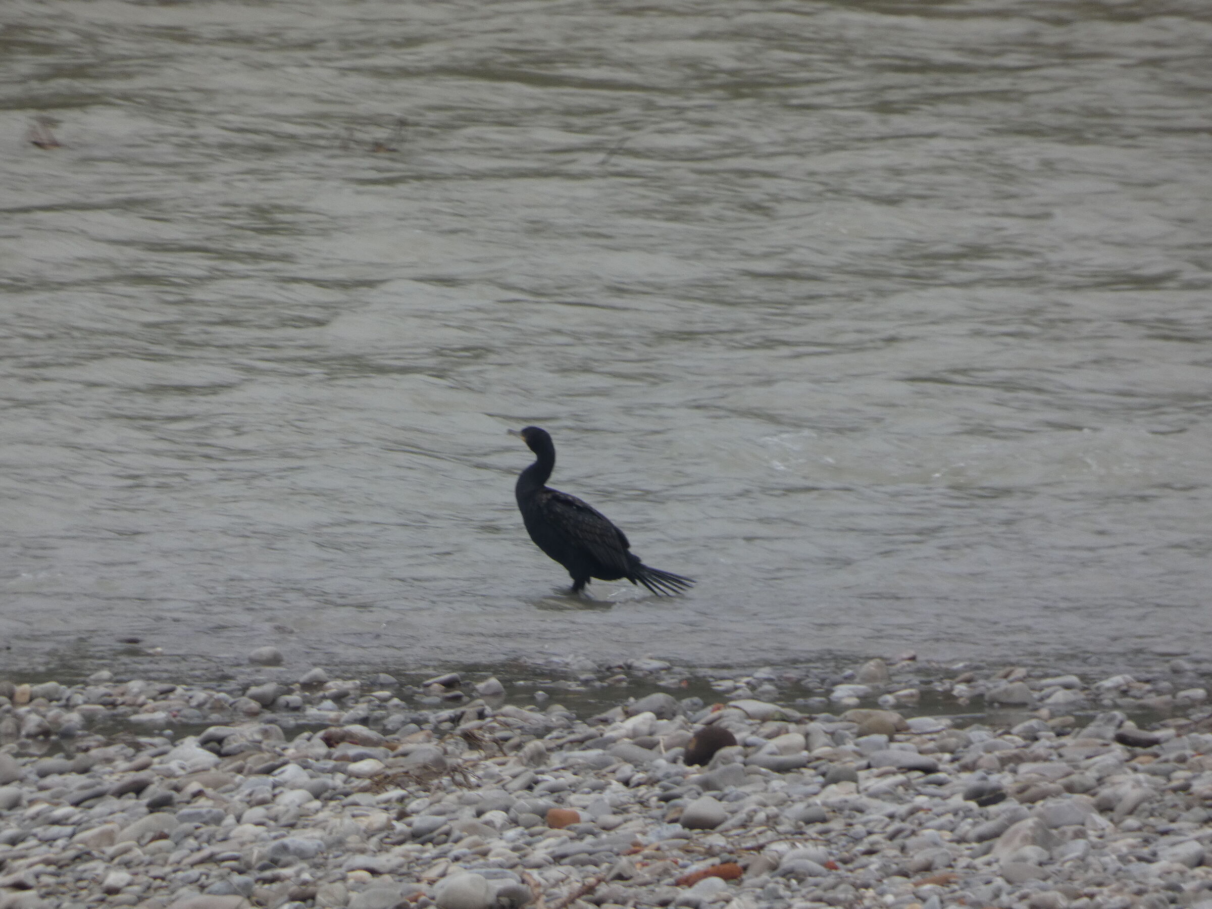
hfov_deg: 1.7
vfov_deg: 1.2
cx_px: 606
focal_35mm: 1200
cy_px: 454
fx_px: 42015
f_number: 5.9
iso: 80
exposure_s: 1/125
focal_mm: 215
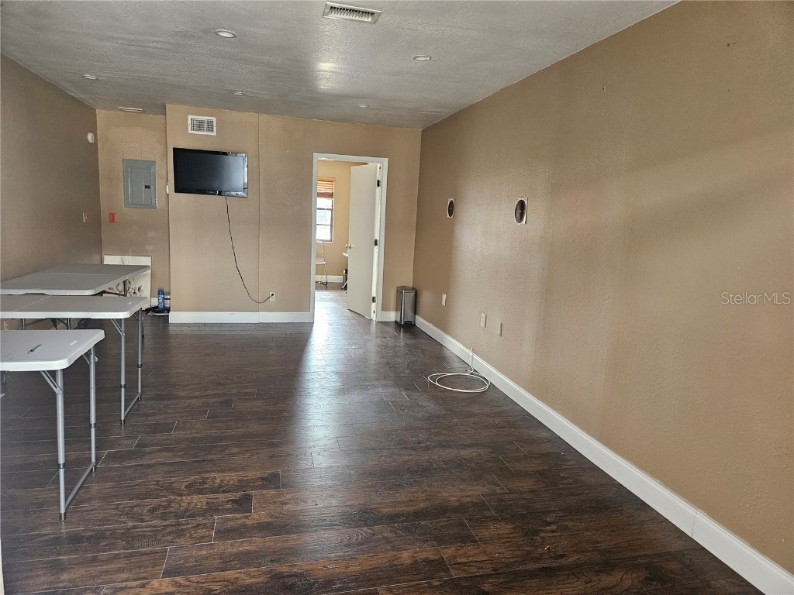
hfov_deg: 73.9
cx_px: 397
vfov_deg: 58.9
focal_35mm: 23
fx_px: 528
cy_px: 298
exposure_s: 1/120
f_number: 1.8
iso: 400
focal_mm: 5.4
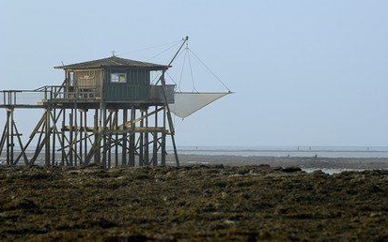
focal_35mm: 311
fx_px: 3288
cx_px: 194
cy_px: 114
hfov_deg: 6.8
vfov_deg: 4.2
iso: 100
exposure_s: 1/125
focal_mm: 200
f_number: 5.3
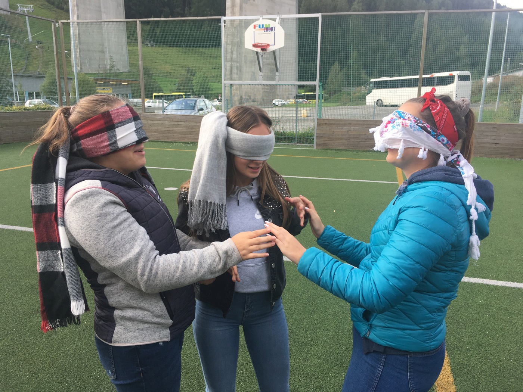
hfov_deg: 61.7
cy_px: 196
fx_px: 438
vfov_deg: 48.2
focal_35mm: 29
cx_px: 262
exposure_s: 1/348
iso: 25
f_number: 2.2
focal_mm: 4.15
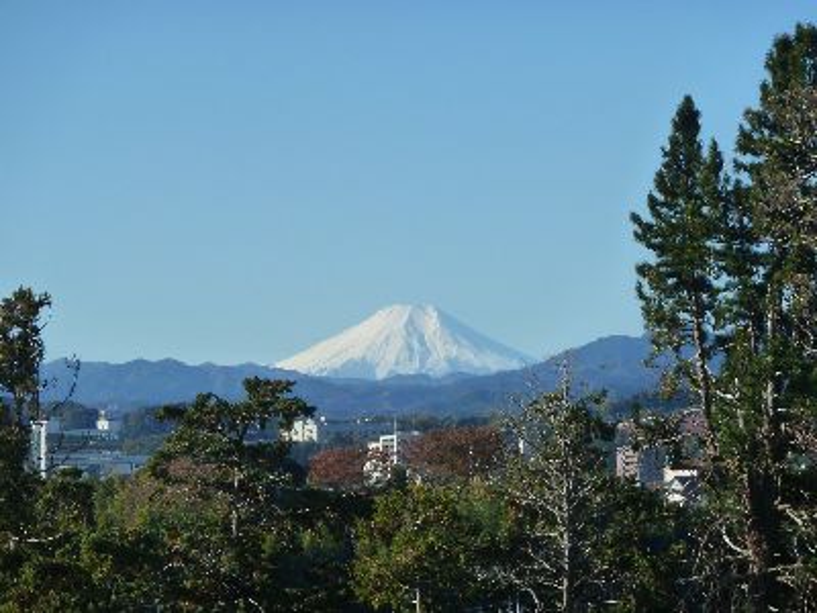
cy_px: 306
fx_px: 4296
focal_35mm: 182
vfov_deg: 8.2
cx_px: 408
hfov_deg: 10.9
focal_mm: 29.9
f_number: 4.5
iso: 125
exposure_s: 1/320
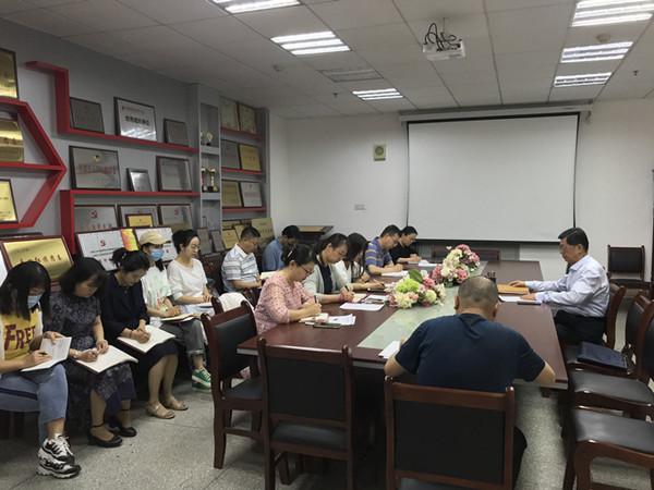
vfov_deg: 49.7
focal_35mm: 28
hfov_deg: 63.4
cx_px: 327
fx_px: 529
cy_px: 245
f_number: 1.8
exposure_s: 1/33
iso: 200
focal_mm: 3.99
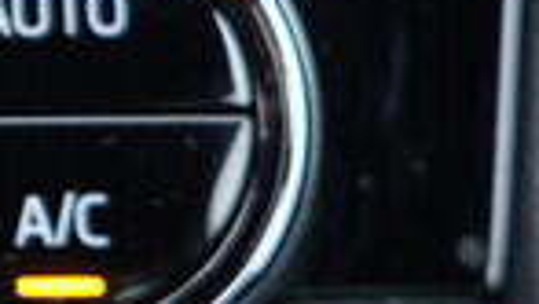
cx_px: -1063
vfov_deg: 4.6
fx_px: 3762
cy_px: -64
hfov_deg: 7.3
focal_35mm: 263
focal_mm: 24
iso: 500
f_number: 2.8
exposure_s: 1/40
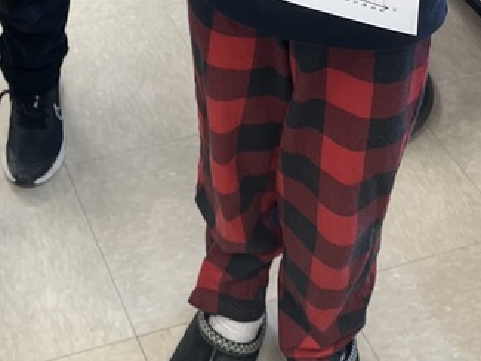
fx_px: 1140
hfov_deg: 22.4
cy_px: -351
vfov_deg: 14.9
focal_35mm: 82
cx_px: -55
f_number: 1.6
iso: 64
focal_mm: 5.1
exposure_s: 1/60
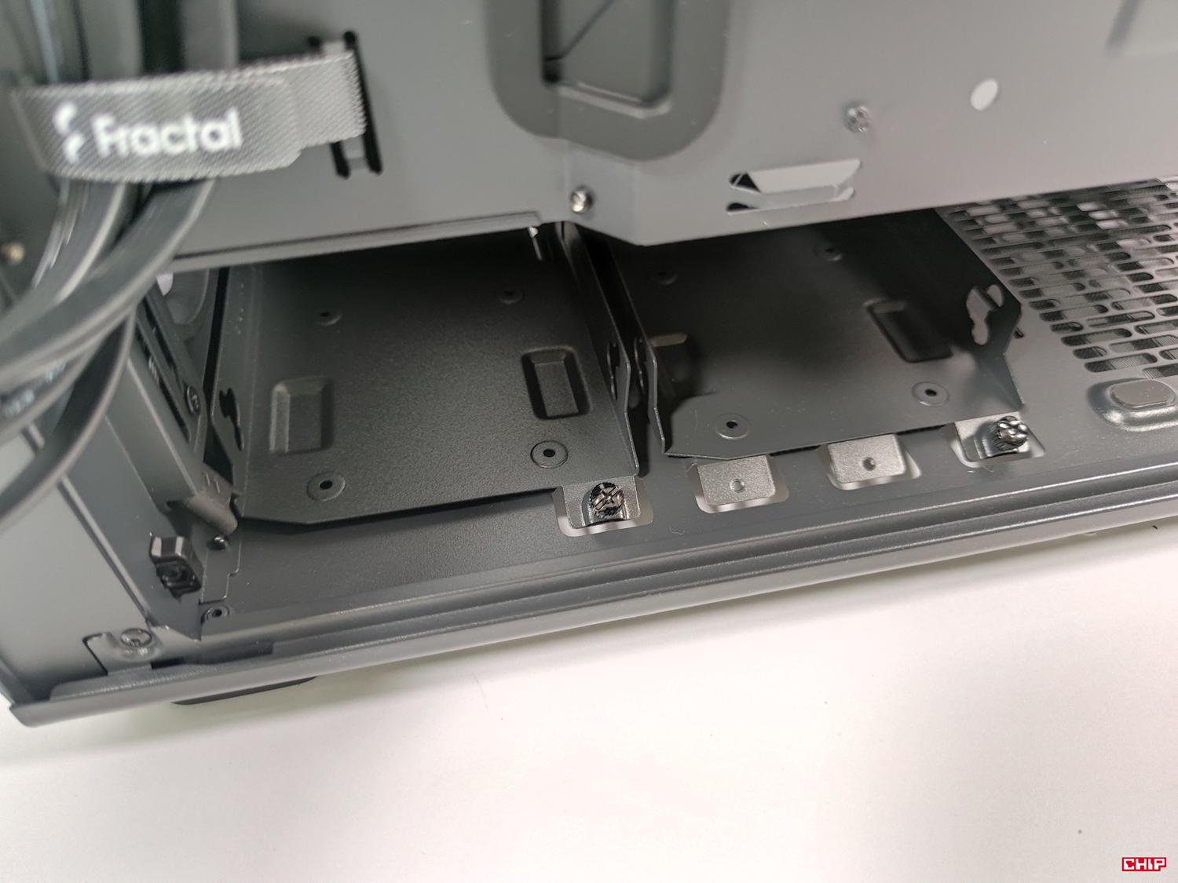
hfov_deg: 71.6
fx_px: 817
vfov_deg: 56.8
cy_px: 442
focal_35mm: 24
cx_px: 589
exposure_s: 1/17
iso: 308
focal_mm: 6.78
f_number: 1.85
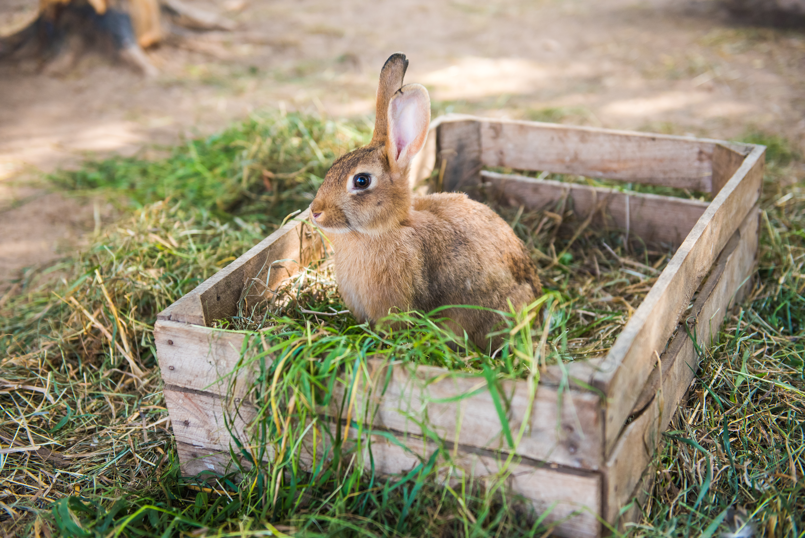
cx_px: 402
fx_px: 1074
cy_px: 269
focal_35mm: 48
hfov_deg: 41.1
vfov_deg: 28.1
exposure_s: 1/1000
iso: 1000
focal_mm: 48
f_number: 3.2
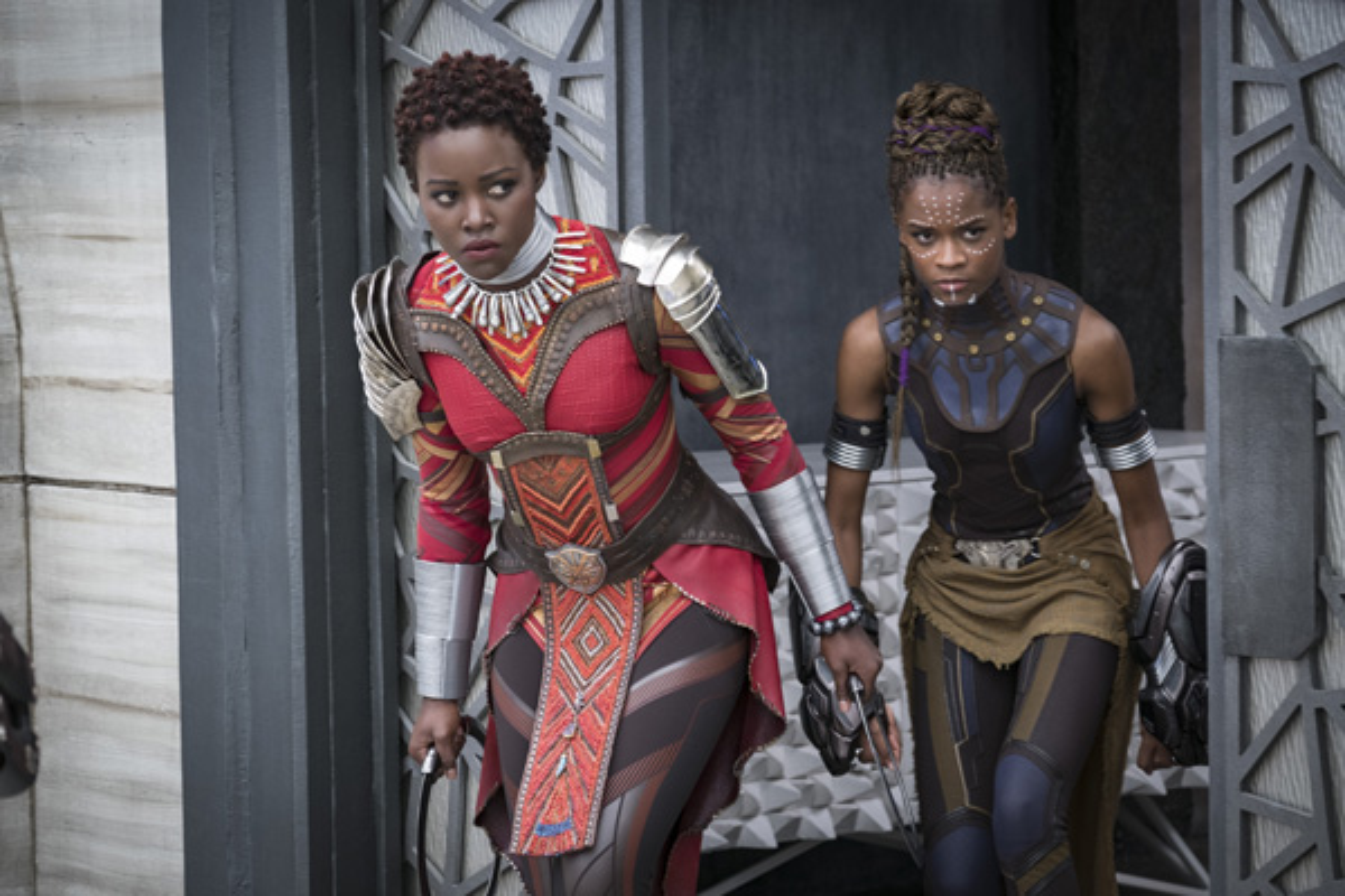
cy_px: 448
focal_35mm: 159
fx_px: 5940
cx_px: 672
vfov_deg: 8.6
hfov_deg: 12.9
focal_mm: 106
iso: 800
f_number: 5
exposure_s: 1/250
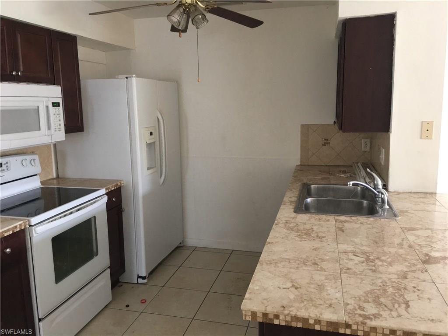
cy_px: 168
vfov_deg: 48.2
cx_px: 224
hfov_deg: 61.7
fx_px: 375
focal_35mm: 29
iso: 200
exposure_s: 1/30
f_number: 2.2
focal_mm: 4.15
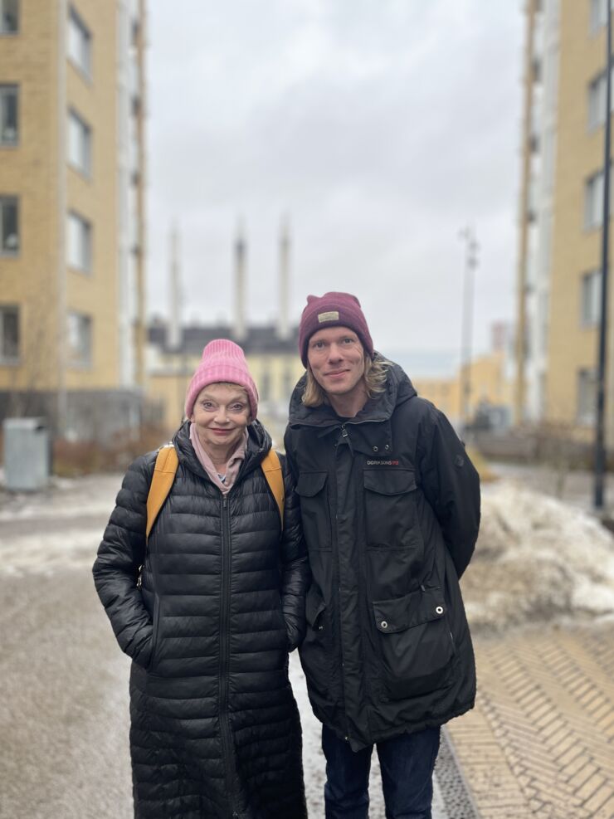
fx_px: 615
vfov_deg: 67.3
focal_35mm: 26
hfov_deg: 53.1
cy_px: 410
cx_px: 307
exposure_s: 1/174
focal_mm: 4.2
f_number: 1.6
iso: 40
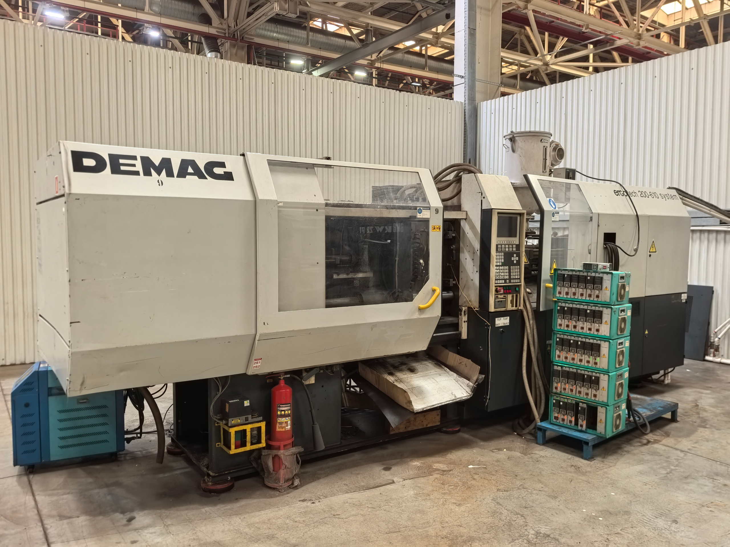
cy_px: 274
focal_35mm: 27
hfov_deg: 65.3
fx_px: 569
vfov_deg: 51.4
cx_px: 365
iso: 400
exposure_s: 1/120
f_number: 1.4
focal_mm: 6.98
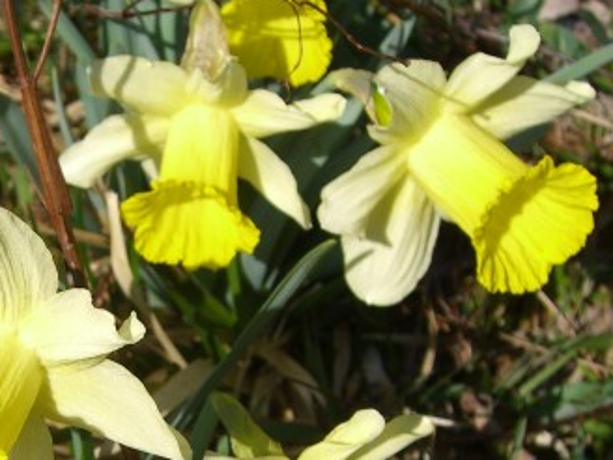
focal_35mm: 89
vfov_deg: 16.3
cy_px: 441
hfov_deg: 21.3
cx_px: 6
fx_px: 1576
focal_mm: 7.9
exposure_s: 1/200
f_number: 8
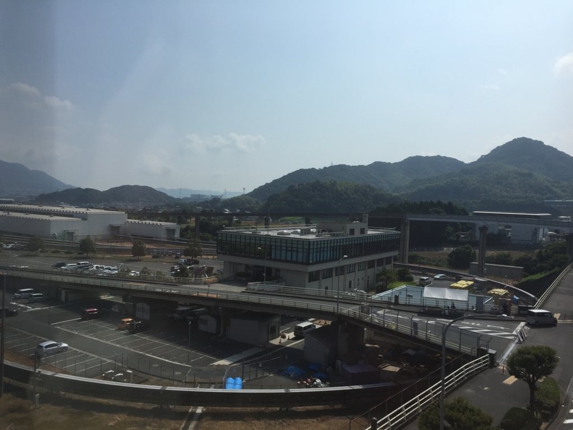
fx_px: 480
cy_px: 215
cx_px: 286
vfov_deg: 48.2
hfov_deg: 61.7
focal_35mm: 29
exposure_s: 1/4950
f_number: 2.2
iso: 32
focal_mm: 4.15
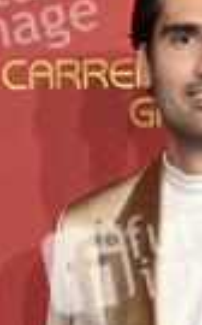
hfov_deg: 8.7
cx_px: 236
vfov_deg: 13.8
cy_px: 378
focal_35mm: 148
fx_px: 1308
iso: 1600
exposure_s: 1/200
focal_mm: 49
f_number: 7.1
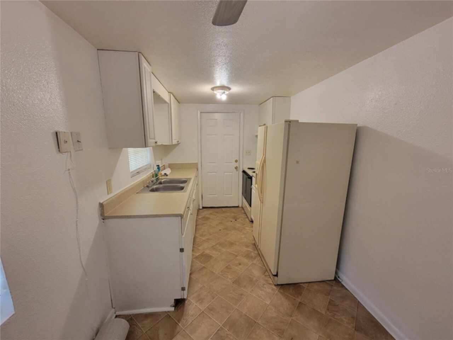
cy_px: 170
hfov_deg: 106.2
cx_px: 226
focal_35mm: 13
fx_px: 170
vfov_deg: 89.9
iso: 250
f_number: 2.2
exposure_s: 1/60
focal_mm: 2.2
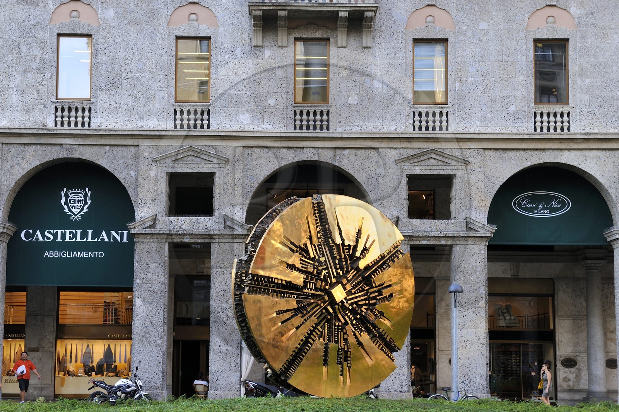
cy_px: 206
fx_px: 963
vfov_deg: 24.2
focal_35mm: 56
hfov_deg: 35.6
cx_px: 310
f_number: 6.3
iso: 800
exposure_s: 1/250
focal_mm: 56
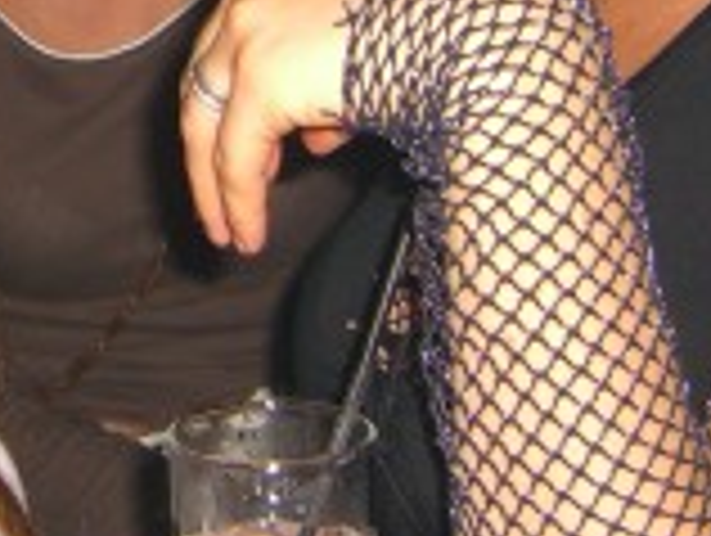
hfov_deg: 13.5
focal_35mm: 144
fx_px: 2962
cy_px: -185
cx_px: -9
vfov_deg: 10.1
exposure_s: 1/60
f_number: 2.8
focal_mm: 7.9
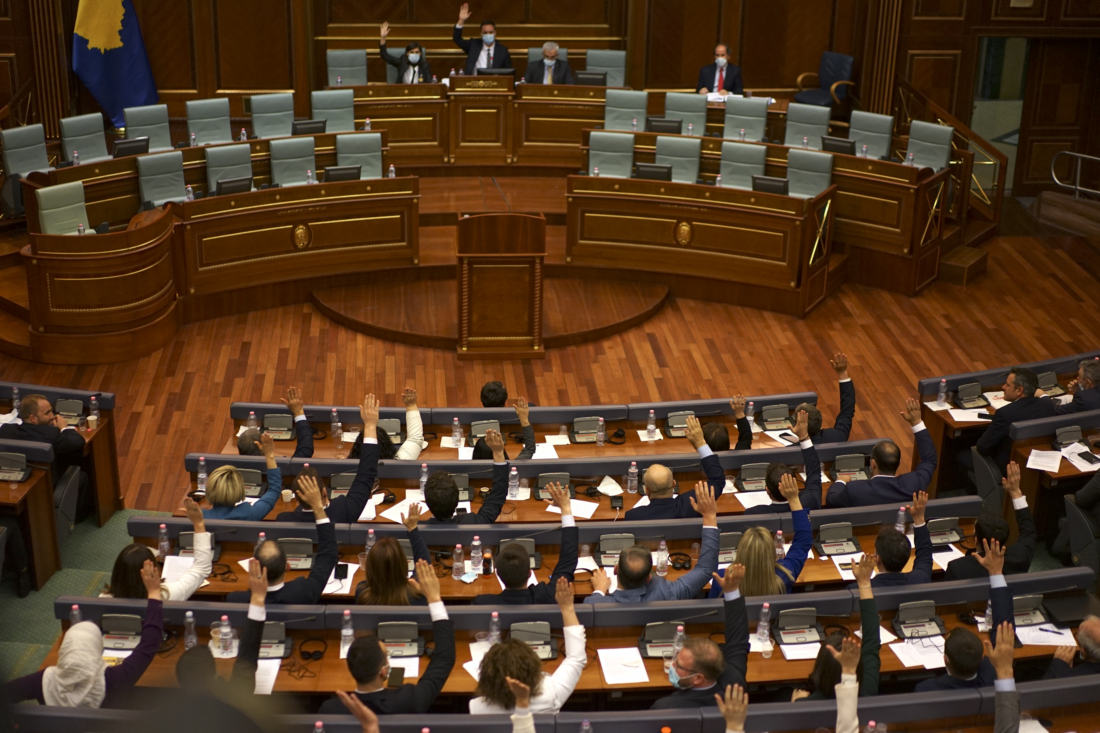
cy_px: 366
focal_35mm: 55
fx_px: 1680
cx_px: 550
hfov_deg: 36.2
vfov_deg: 24.6
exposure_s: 1/160
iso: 800
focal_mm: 55
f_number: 1.8
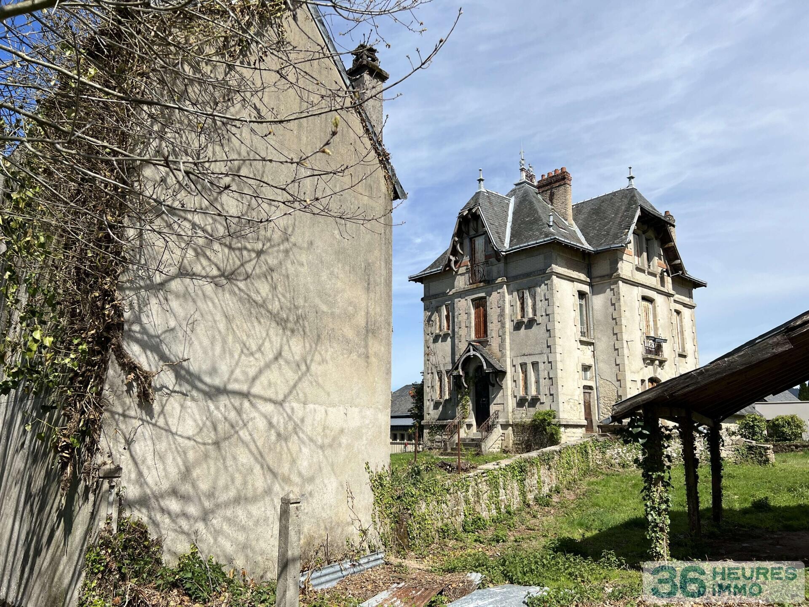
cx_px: 404
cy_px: 304
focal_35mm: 26
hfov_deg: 67.3
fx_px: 608
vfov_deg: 53.1
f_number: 1.5
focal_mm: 5.7
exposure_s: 1/5882
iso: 50
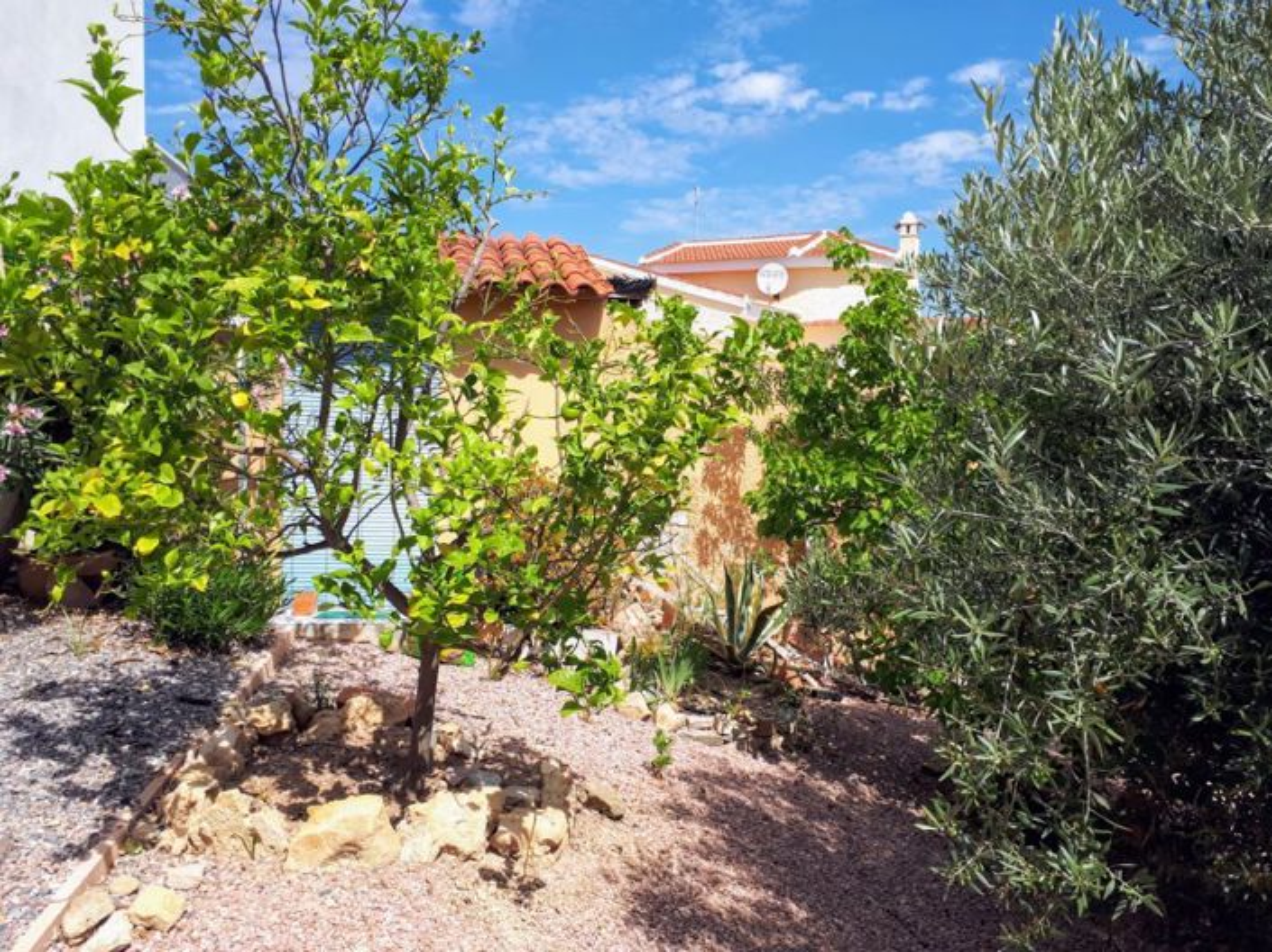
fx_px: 992
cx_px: 636
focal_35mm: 27
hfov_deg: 65.3
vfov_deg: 51.3
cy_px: 476
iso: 40
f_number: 1.9
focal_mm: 3.6
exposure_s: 1/1274
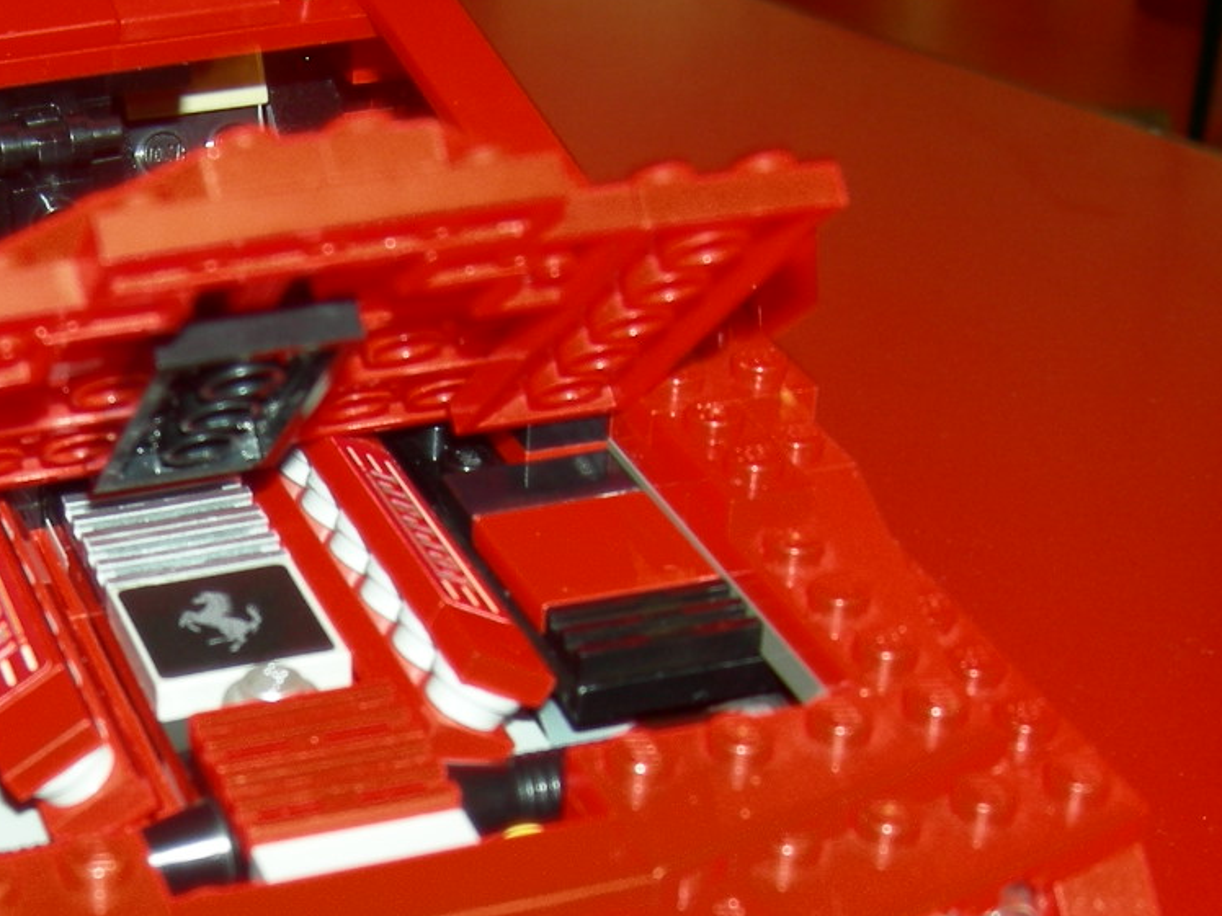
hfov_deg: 25.0
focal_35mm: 77
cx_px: 266
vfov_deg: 18.8
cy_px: 815
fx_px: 2718
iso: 64
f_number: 2.7
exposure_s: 1/60.1
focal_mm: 7.5
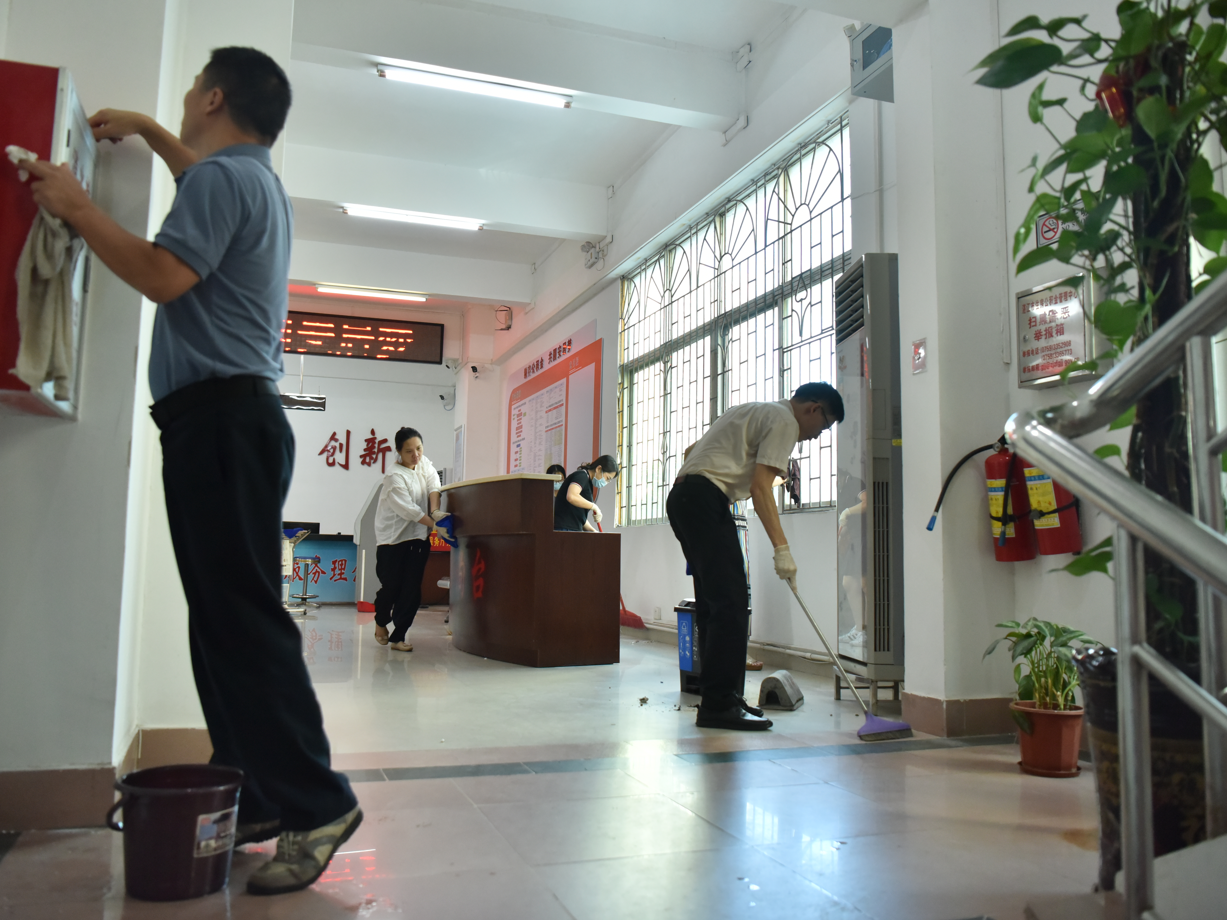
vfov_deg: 48.2
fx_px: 1028
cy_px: 449
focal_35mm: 29
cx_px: 594
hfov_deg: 61.6
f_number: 3.2
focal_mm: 26
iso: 1600
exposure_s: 1/400
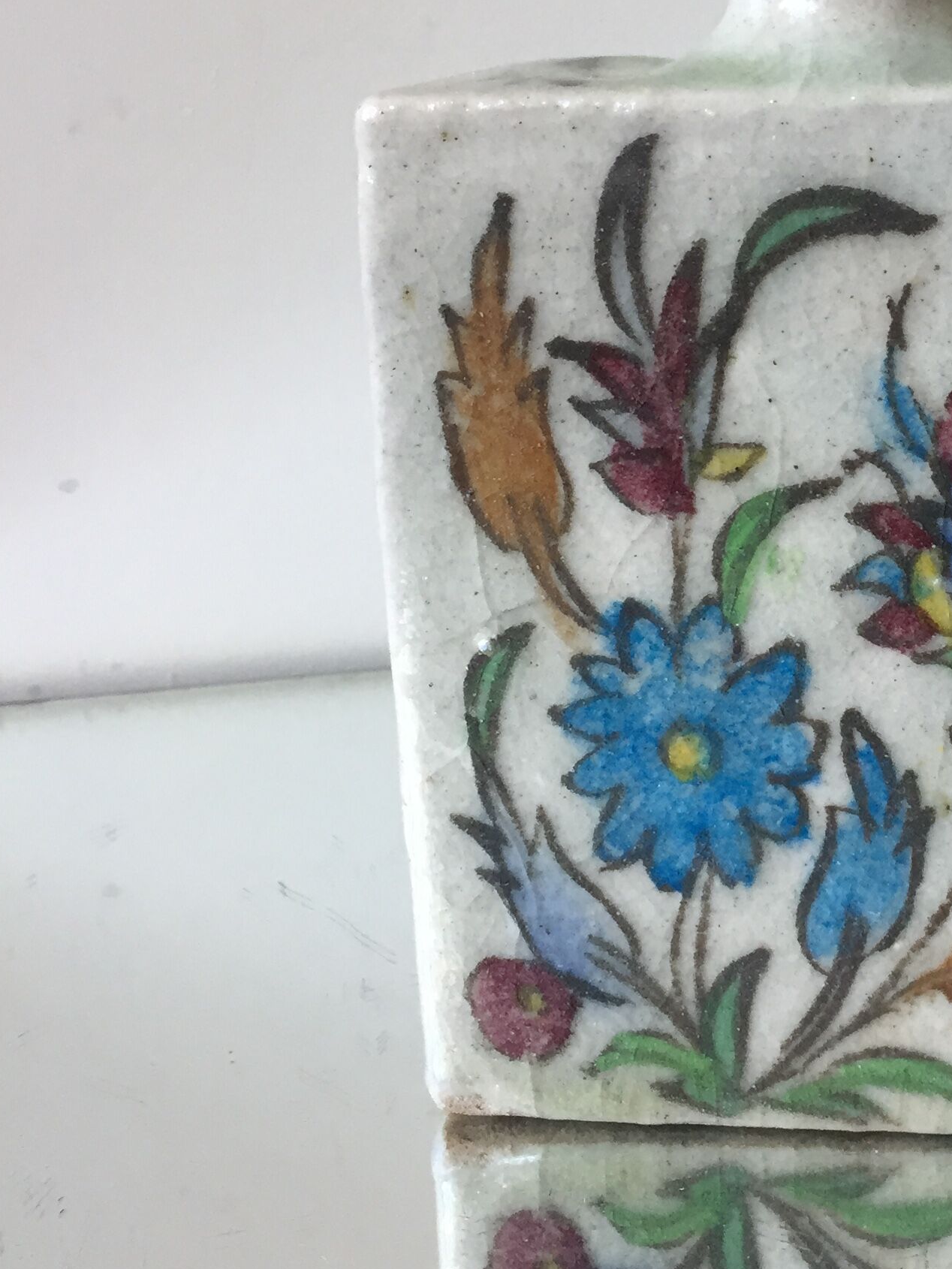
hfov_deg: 25.2
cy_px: 407
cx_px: 889
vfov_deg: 34.0
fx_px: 2053
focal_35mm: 56
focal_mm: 4.15
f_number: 2.2
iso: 50
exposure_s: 1/33
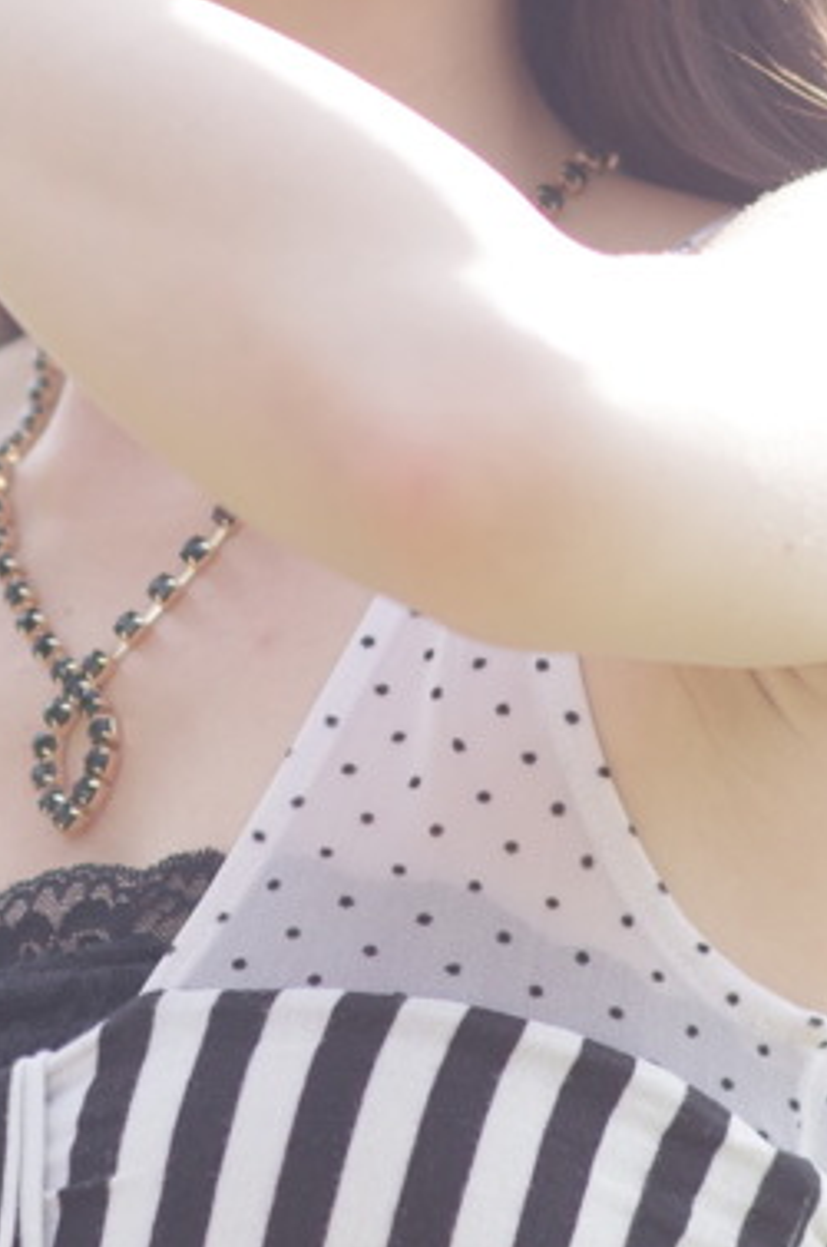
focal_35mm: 345
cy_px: 413
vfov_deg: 6.0
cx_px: 232
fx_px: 11931
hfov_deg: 4.0
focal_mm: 85
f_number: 2.8
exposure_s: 1/1600
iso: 400
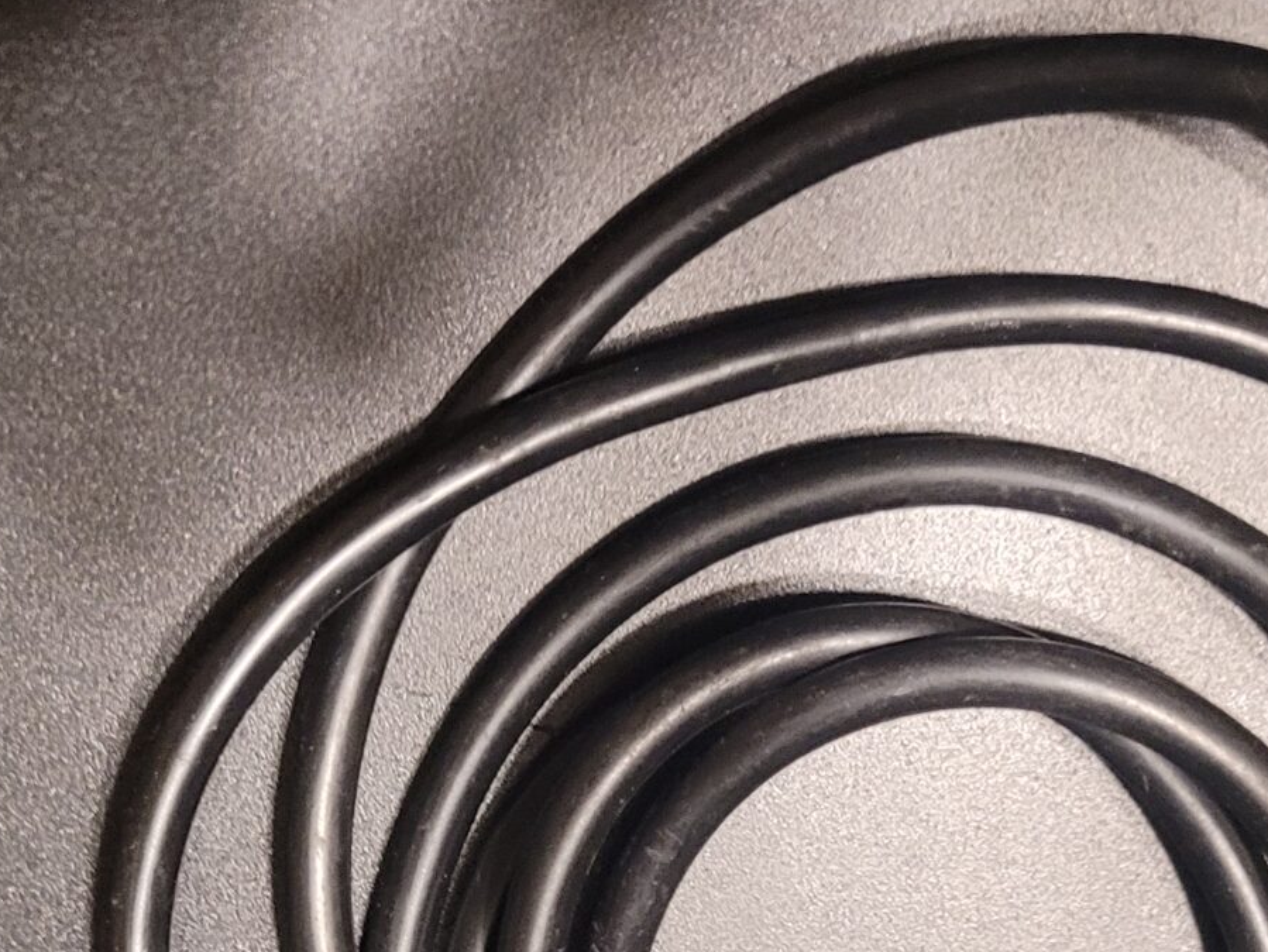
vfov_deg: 18.8
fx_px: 2712
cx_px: 635
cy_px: 1159
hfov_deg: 26.3
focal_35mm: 74
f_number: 1.8
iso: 640
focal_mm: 5.4
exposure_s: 1/30
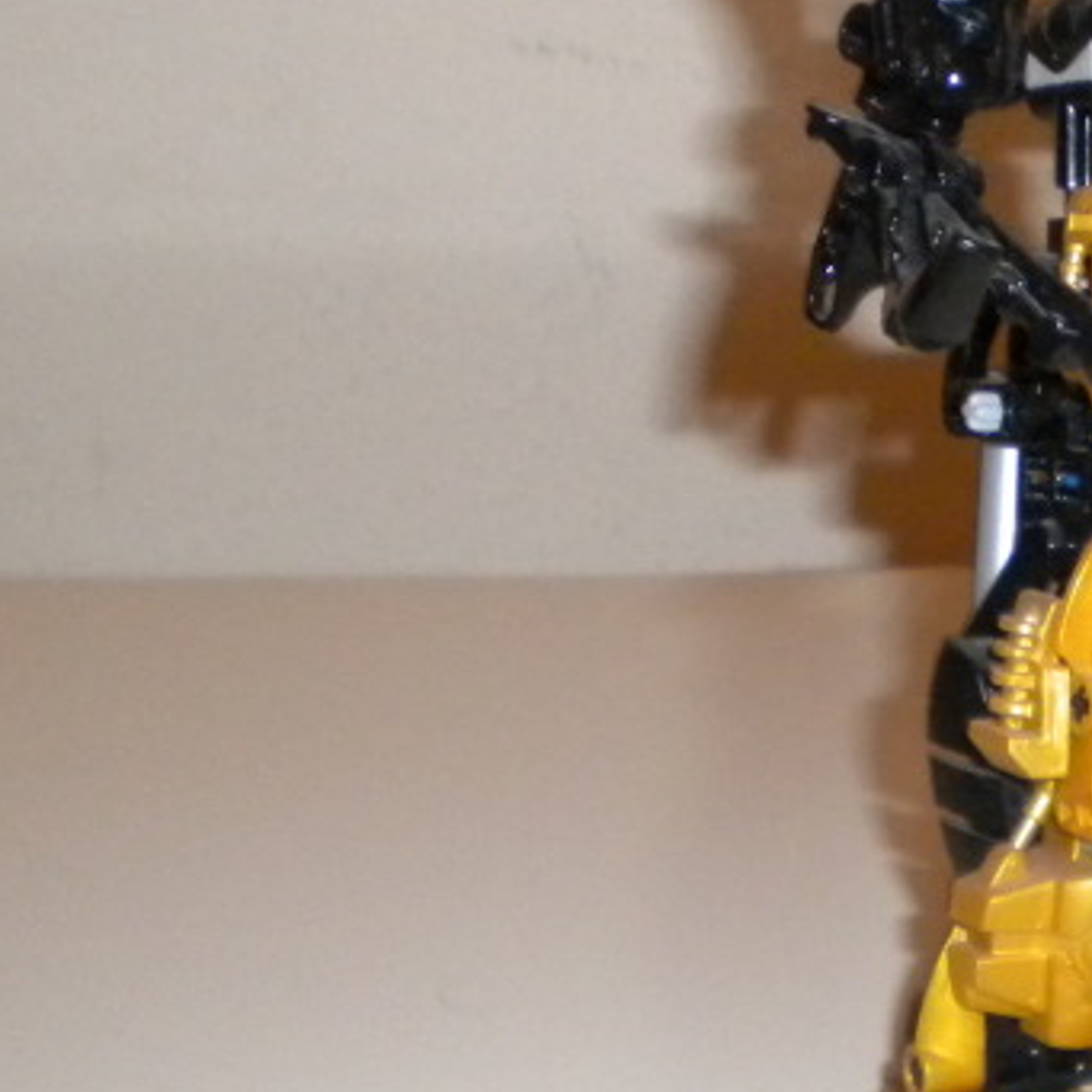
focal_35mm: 93
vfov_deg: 18.4
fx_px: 3319
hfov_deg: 18.2
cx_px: 1118
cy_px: 134
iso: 400
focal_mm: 6.3
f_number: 3.1
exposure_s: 1/30
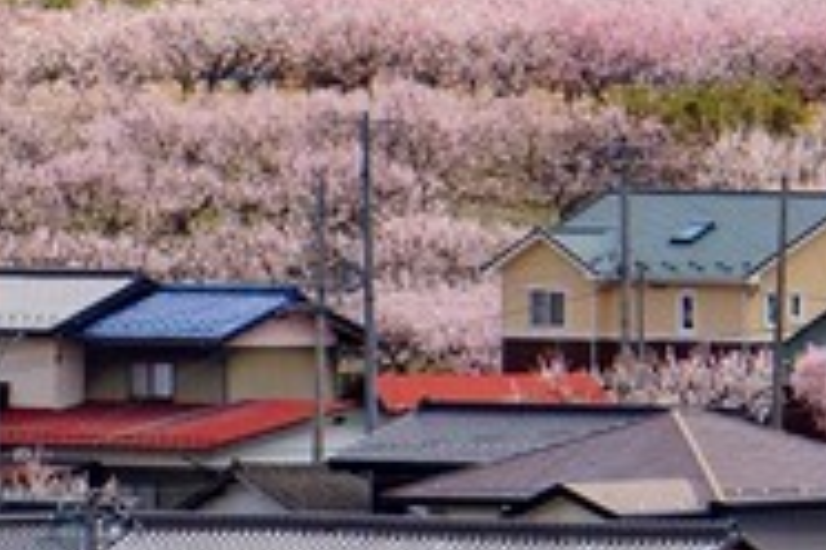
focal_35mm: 841
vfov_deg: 1.6
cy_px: -588
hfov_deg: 2.5
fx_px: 19295
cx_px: 102
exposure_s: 1/250
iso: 100
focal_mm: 102.3
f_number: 8
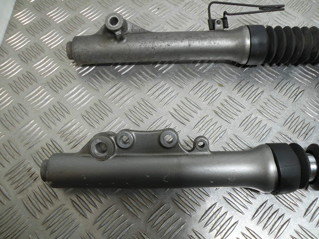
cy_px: 120
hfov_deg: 65.3
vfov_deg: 51.4
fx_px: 249
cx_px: 160
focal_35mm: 27
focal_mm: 4.7
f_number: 2.8
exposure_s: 1/59.5
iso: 64
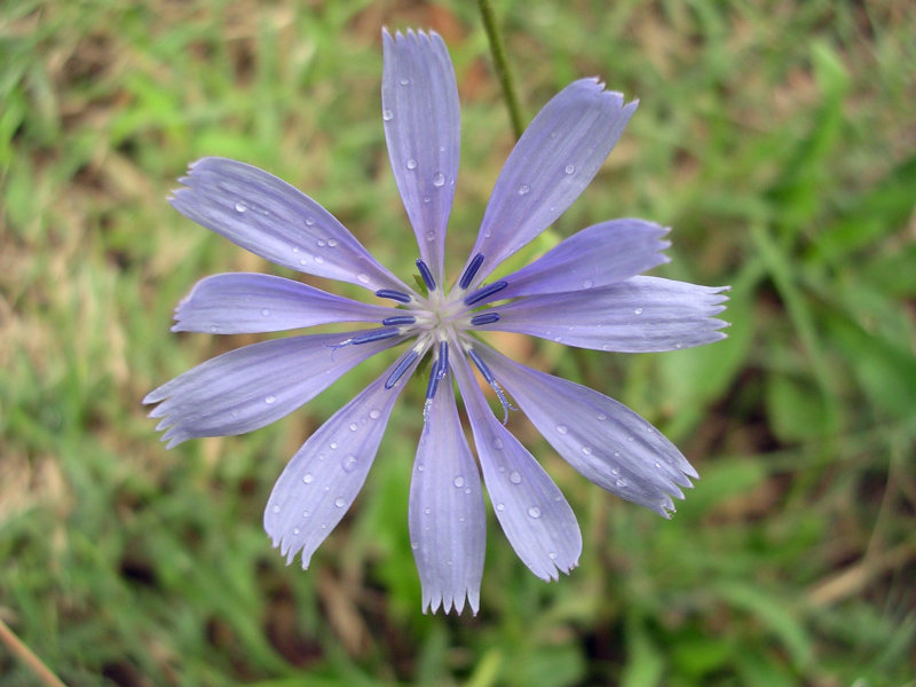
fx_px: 1006
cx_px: 458
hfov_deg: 49.0
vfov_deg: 37.7
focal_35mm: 38
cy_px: 344
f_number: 2.8
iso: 100
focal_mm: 5.8
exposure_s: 1/40.2
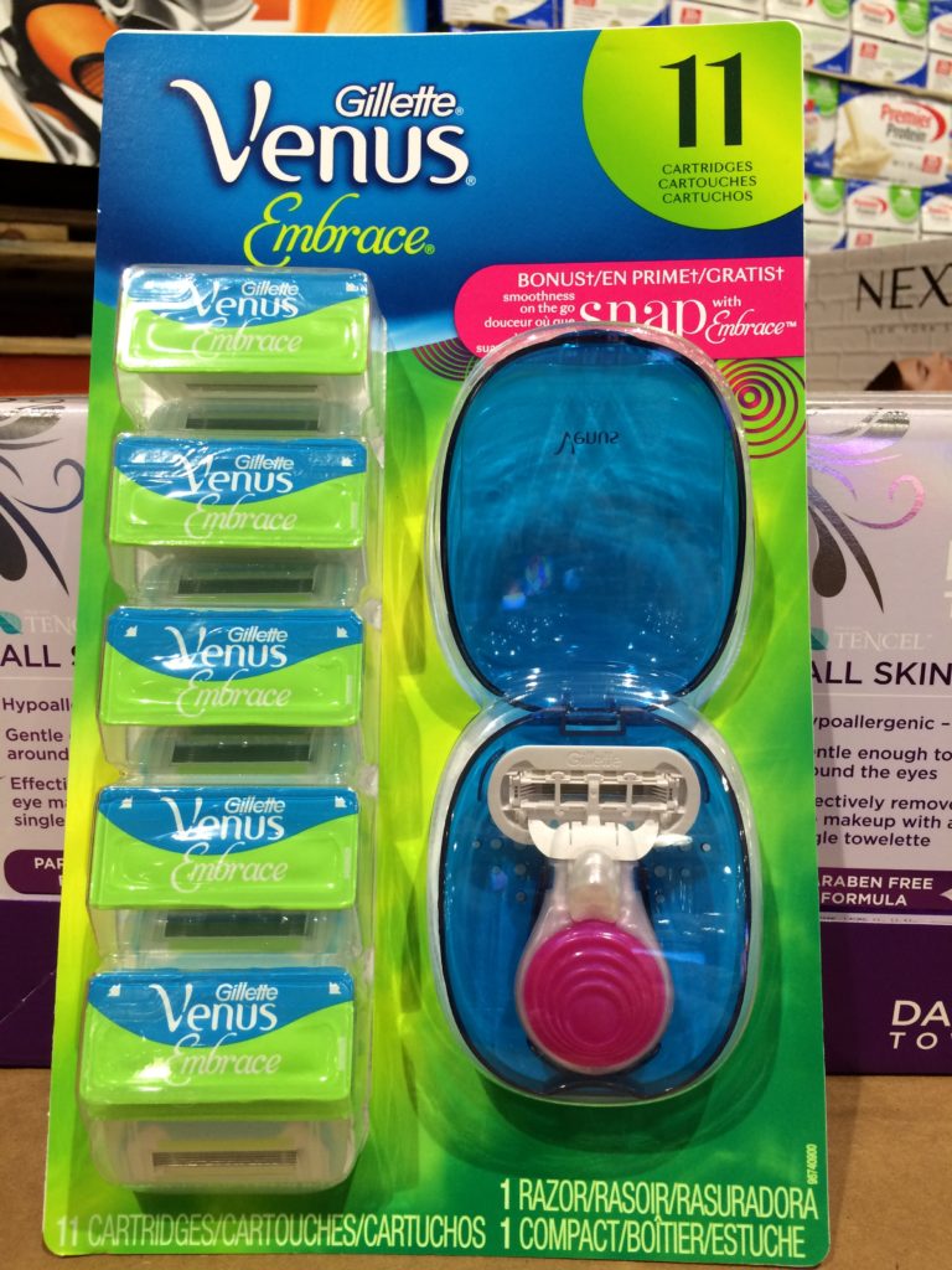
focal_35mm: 29
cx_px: 476
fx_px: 1063
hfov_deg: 48.2
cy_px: 635
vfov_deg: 61.7
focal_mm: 4.15
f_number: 2.2
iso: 80
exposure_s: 1/30
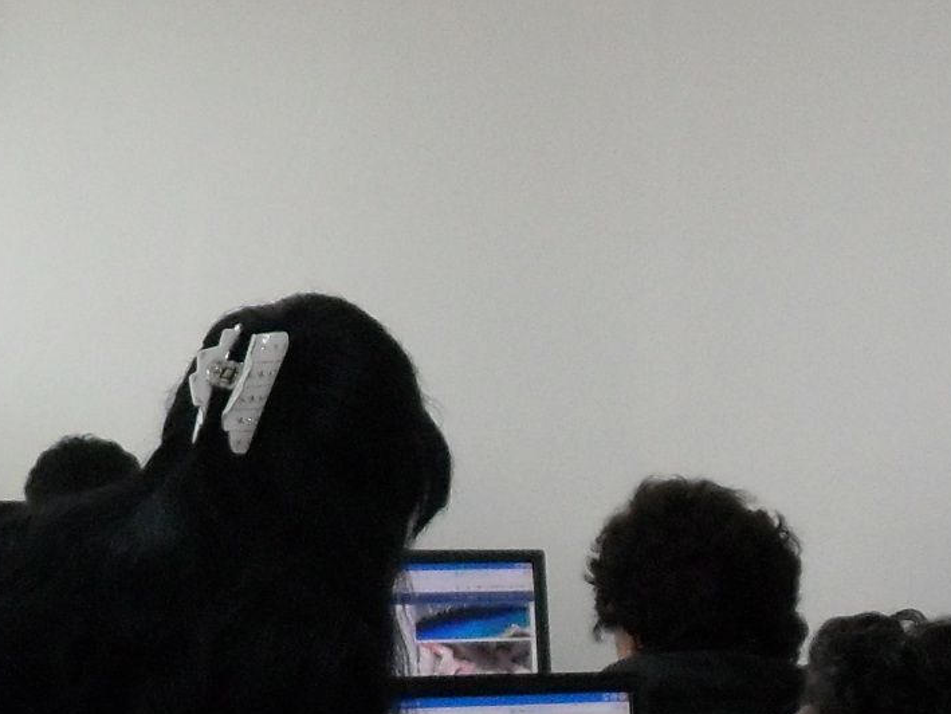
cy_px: 573
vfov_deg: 11.5
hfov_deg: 15.4
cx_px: 283
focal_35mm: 128
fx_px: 3517
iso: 200
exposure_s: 1/180
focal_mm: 6.2
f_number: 2.8
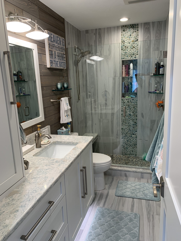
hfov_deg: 53.1
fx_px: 181
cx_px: 90
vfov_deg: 67.3
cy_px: 120
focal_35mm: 26
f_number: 1.8
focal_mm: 4.25
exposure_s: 1/60
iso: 50
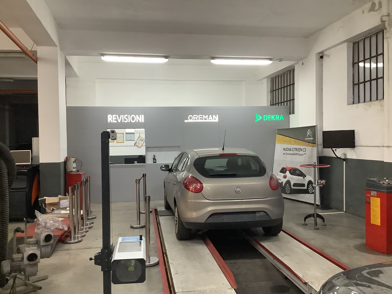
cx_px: 196
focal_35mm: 31
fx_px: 351
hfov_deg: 58.4
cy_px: 147
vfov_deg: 45.4
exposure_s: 1/50
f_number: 2.4
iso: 320
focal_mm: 3.3
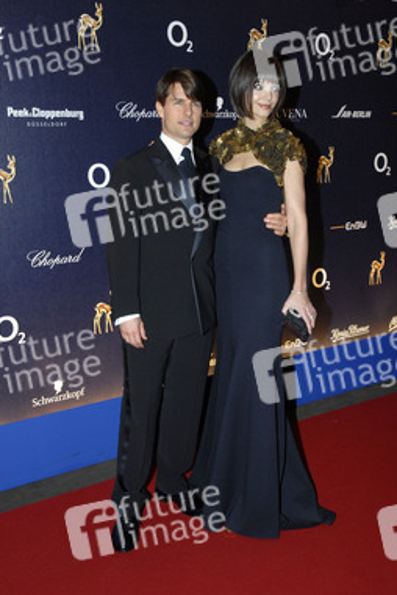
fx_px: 678
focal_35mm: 41
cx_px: 192
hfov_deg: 32.6
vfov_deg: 47.4
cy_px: 289
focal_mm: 26
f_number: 6.3
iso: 500
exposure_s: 1/125
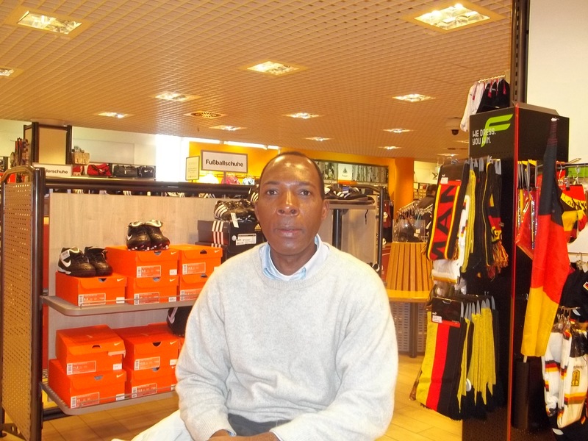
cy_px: 220
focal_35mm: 33
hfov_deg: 55.4
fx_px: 561
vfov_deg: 42.9
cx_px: 294
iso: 250
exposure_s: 1/30
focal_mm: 5.9
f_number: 3.3
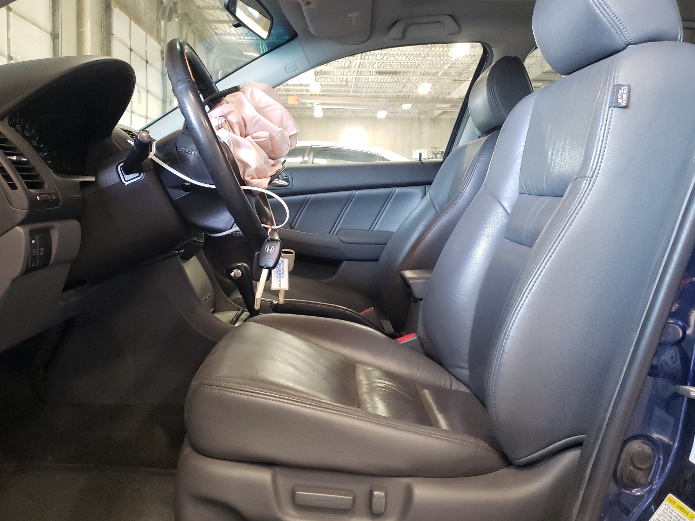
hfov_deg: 59.9
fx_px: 602
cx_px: 324
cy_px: 267
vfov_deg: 46.8
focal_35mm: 30
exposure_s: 1/40
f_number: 1.5
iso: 305
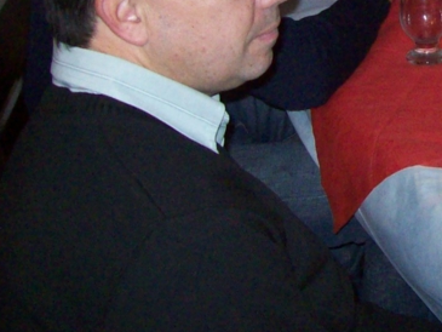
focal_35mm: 101
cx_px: 558
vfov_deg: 14.2
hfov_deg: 18.3
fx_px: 1290
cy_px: -65
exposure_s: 1/64
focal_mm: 6
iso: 200
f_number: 2.7
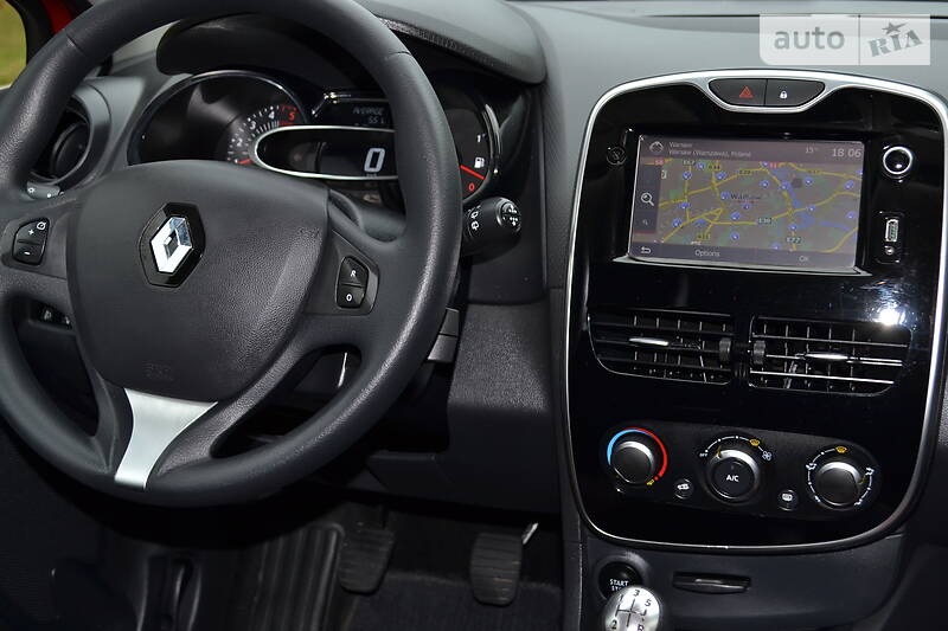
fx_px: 1382
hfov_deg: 37.9
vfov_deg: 25.7
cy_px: 316
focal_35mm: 52
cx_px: 474
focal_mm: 35
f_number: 5
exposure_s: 1/60
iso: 200
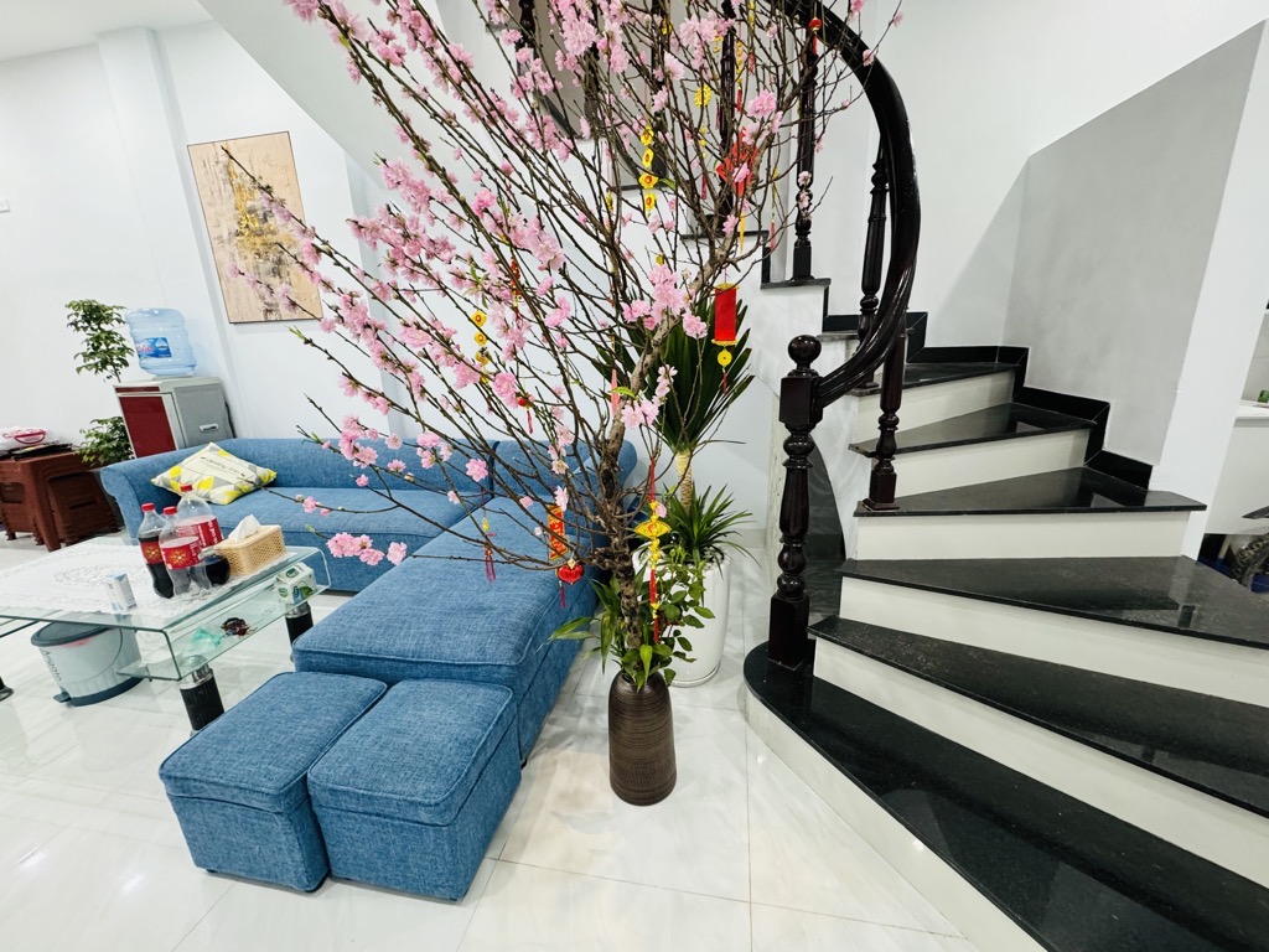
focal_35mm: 14
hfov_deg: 102.1
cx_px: 634
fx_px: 513
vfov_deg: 85.7
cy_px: 476
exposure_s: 1/50
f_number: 2.2
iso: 250
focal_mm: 2.22
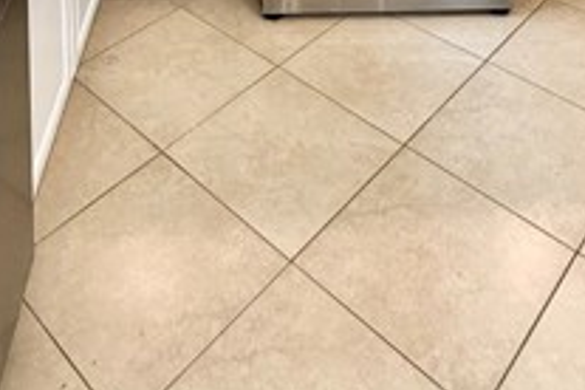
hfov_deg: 43.5
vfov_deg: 19.4
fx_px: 731
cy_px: -365
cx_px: 260
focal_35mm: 45
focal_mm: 2.22
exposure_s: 1/120
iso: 200
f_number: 2.2
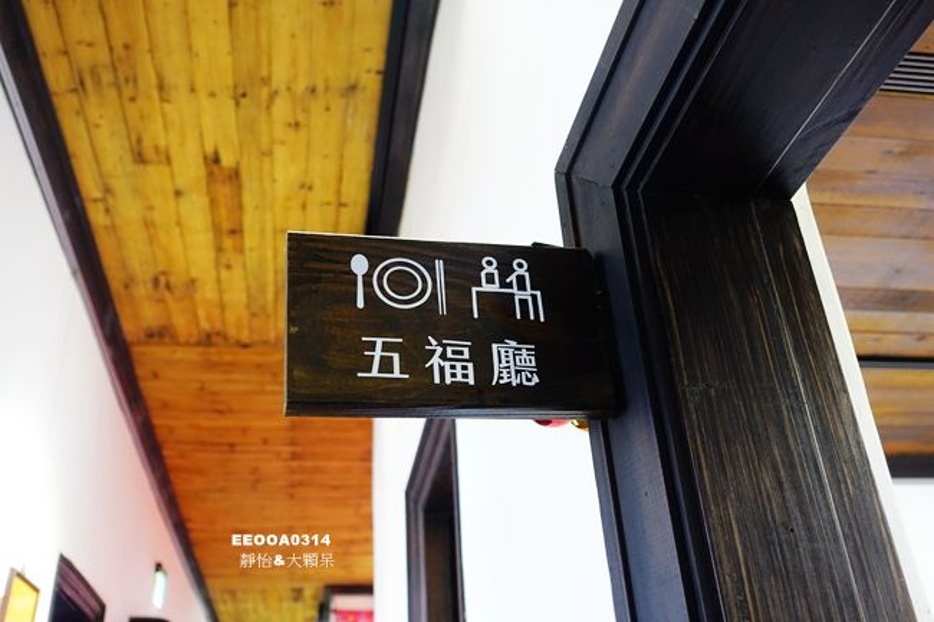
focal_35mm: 35
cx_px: 467
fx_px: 908
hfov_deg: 54.4
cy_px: 311
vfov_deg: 37.8
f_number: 2.8
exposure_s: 1/25
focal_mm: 12.81
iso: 800
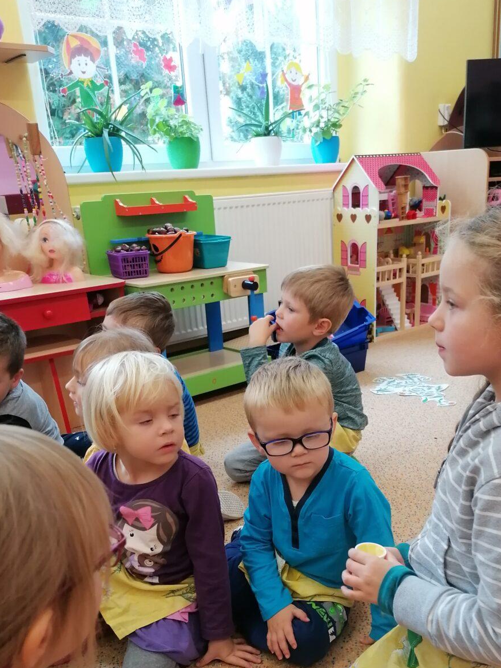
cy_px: 441
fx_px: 714
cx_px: 287
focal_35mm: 37
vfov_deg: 49.3
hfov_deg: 38.6
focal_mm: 4.75
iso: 250
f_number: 1.8
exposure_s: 1/100
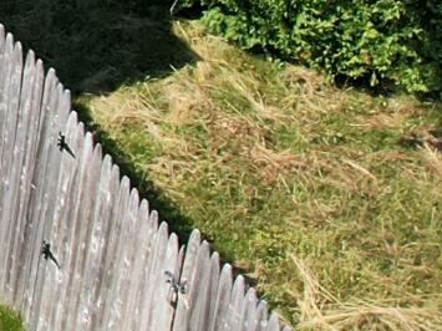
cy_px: -526
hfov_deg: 9.3
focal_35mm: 179
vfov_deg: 7.6
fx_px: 2285
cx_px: -762
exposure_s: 1/1250
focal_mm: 8.38
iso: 110
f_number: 2.8
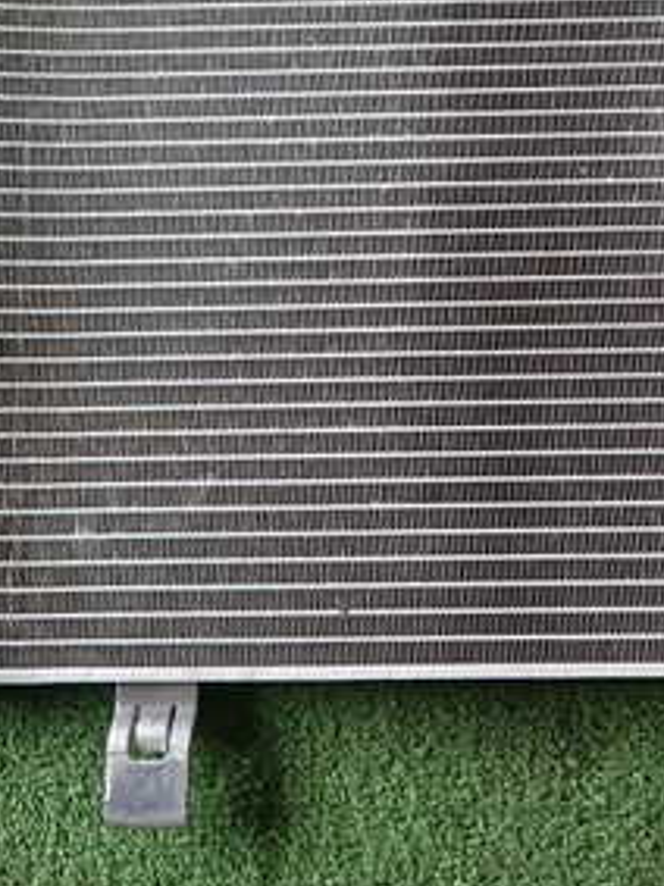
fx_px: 1357
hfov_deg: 27.0
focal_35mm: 53
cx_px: 517
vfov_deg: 35.4
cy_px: 229
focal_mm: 4.5
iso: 200
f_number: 2
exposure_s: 1/60
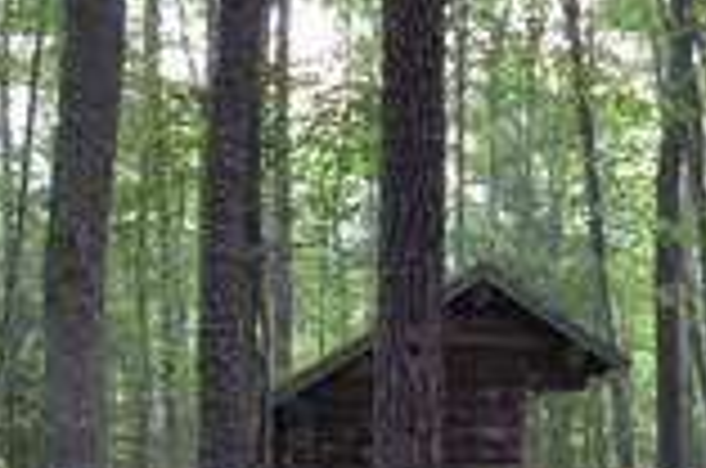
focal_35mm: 112
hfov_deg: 18.1
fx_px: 2192
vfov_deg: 11.9
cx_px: 571
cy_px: 569
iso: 400
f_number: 4.5
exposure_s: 1/50
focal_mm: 18
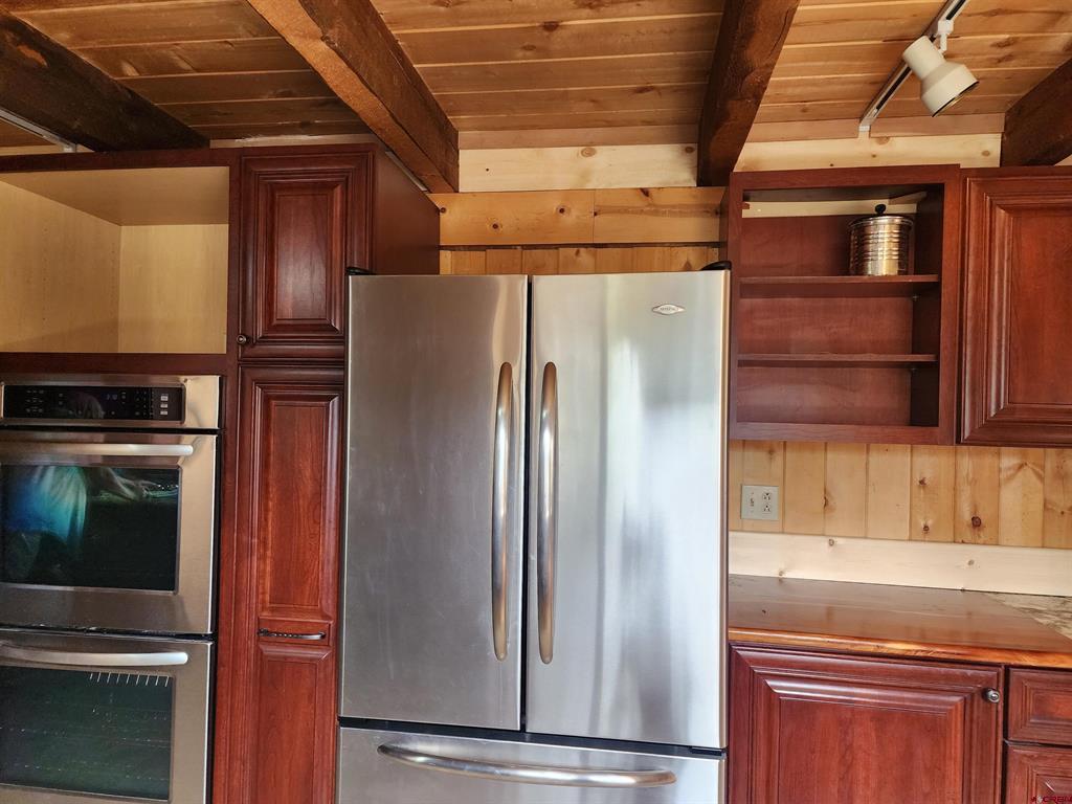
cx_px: 536
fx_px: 712
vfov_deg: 58.9
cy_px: 402
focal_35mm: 23
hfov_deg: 73.9
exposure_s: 1/120
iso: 250
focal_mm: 6.4
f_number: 1.8
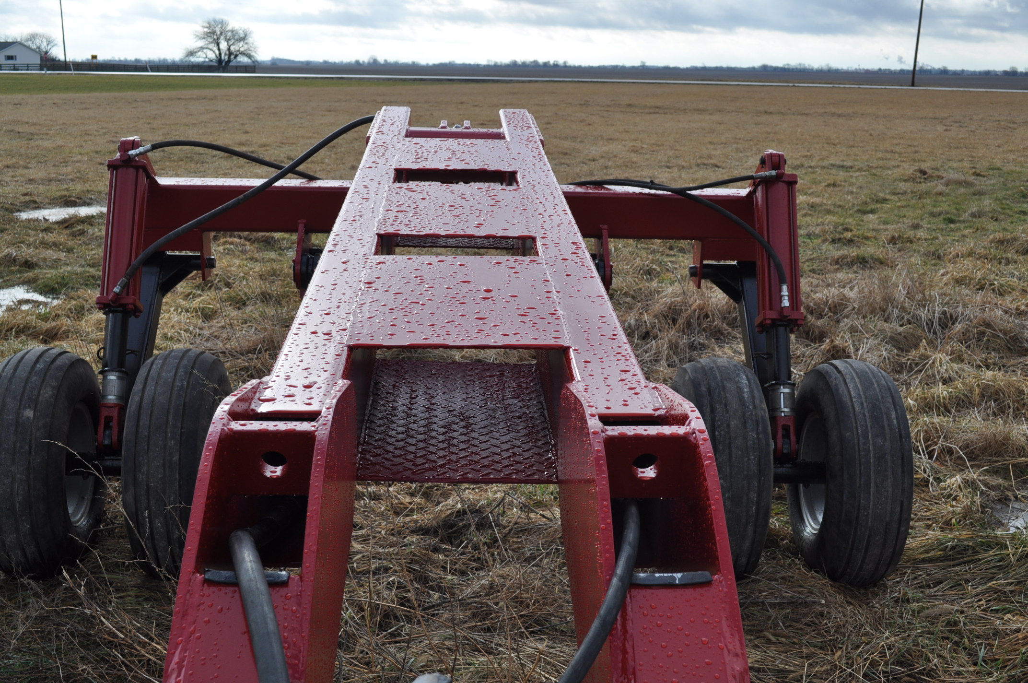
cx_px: 514
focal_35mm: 44
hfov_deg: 45.0
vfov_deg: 30.8
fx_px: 1241
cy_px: 342
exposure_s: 1/320
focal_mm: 29
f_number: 9
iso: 200
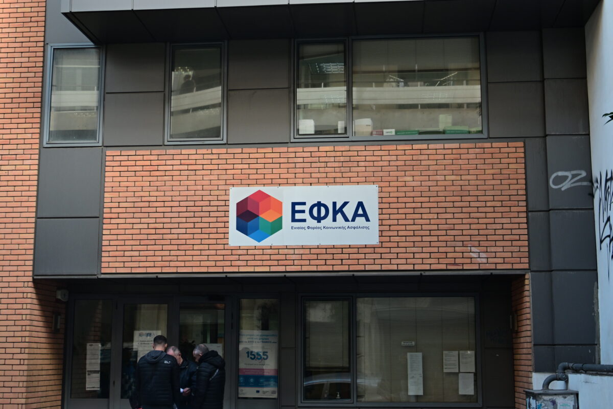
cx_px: 306
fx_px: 936
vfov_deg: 24.6
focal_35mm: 55
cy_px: 204
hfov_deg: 36.2
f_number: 4
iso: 640
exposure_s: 1/500
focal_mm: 37
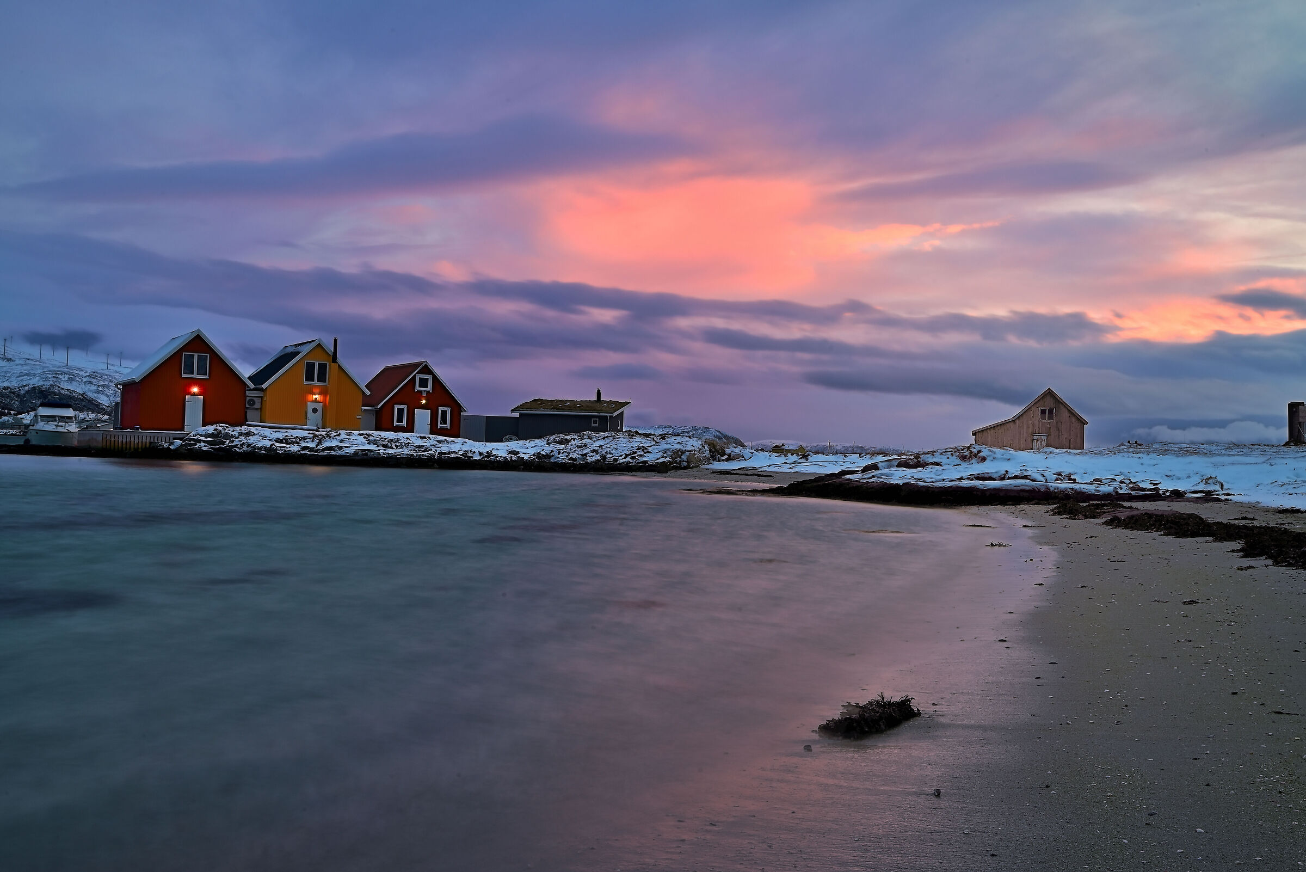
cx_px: 653
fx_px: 1089
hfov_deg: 61.9
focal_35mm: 30
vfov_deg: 43.6
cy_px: 436
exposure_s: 4
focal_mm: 30
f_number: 20
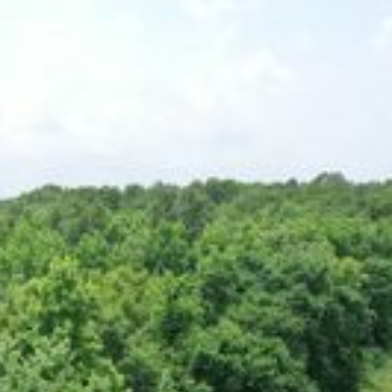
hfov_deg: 22.0
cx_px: 41
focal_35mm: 77
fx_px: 987
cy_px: 396
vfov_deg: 21.6
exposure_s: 1/320
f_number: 5.6
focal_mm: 10.26
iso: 100
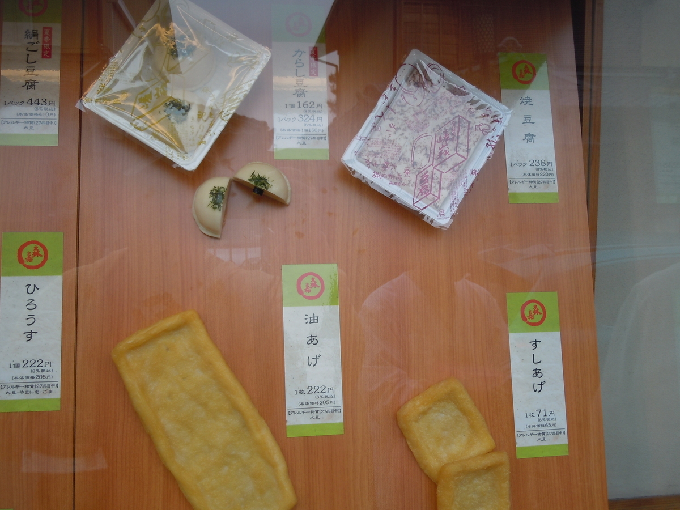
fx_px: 648
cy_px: 255
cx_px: 340
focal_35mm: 33
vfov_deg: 42.9
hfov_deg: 55.4
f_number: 4
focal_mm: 5.9
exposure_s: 1/320
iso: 100
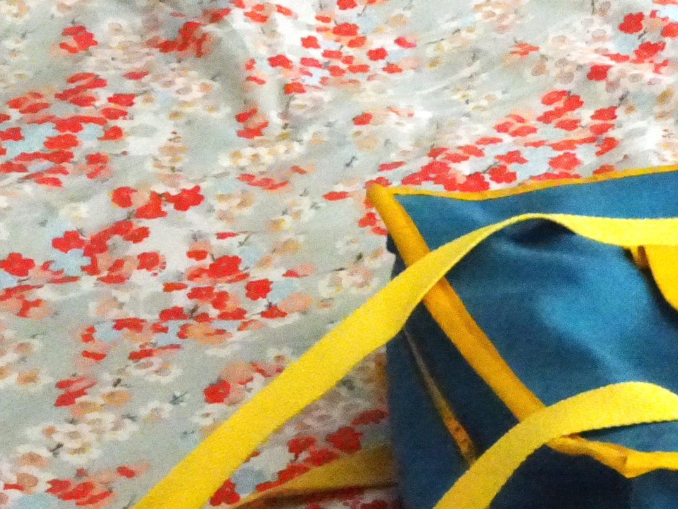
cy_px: 391
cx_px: 702
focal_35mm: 110
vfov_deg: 13.4
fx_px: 2154
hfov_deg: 17.4
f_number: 8
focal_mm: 7.87
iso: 3200
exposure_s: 1/30
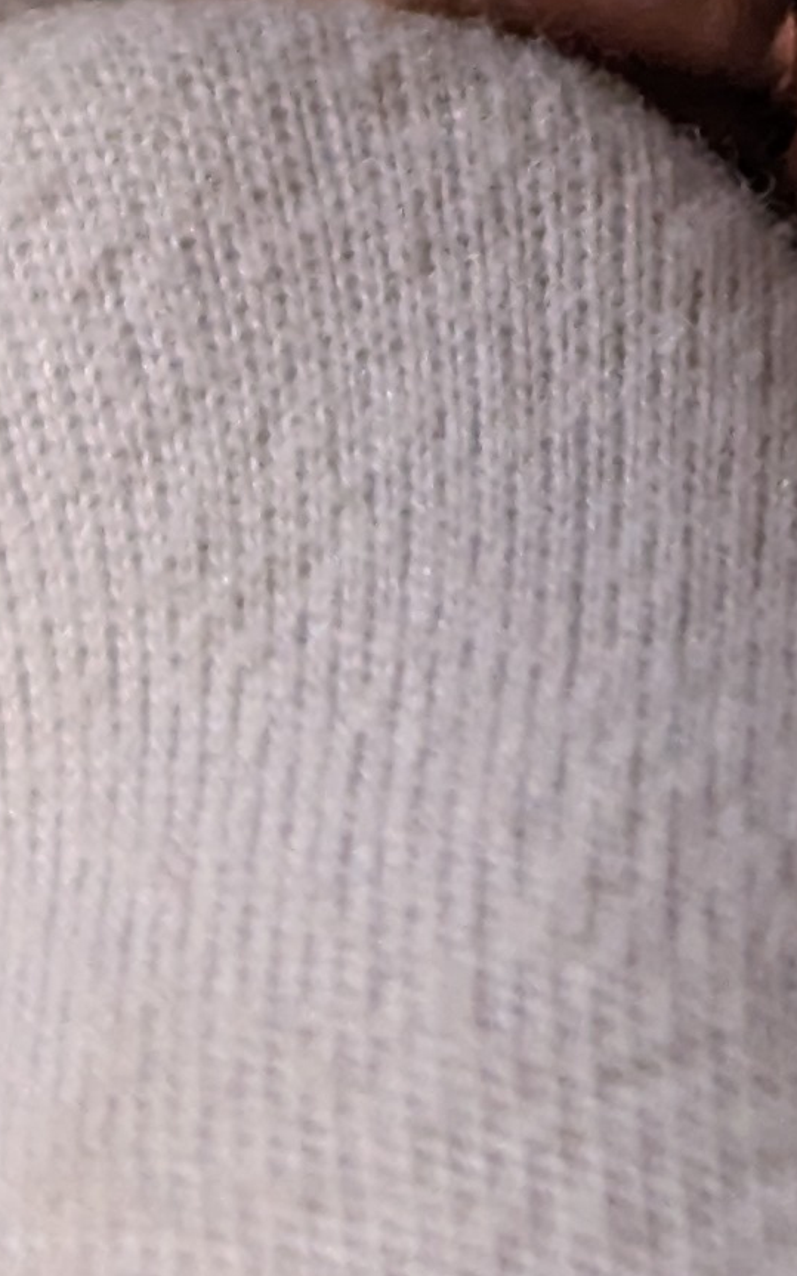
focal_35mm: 241
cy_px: -1570
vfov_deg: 8.1
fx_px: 8380
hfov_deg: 5.4
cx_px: 1451
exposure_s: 1/288
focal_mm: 6.81
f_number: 1.85
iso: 175
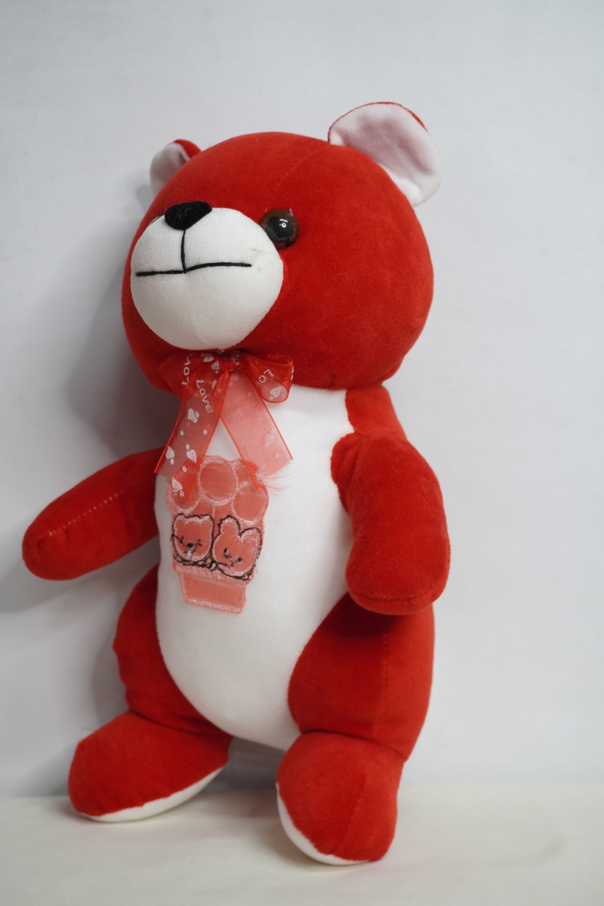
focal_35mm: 54
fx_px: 1359
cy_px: 453
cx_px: 302
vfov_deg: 36.9
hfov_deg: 25.1
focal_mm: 36
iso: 320
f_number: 5.6
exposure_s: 1/15
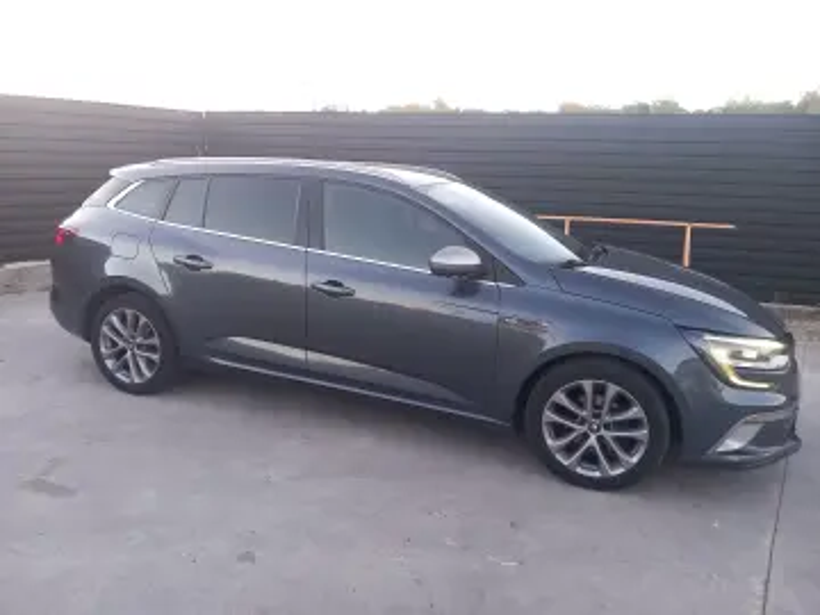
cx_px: 410
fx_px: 640
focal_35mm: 27
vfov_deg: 51.4
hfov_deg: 65.3
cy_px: 308
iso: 160
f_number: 1.8
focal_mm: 4
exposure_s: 1/50
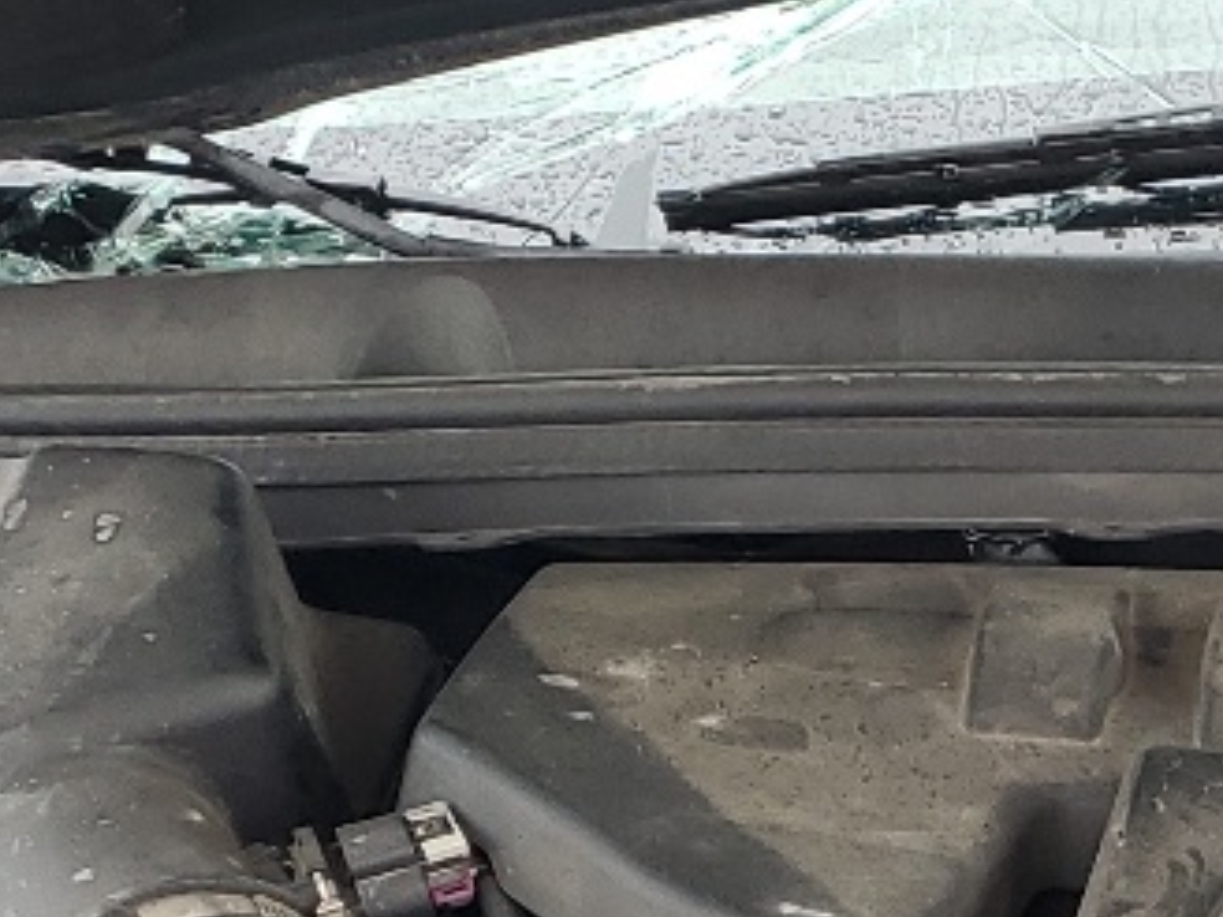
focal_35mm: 127
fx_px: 4487
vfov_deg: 10.7
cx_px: 1883
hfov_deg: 14.4
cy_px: 1789
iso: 52
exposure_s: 1/60.2
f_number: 1.5
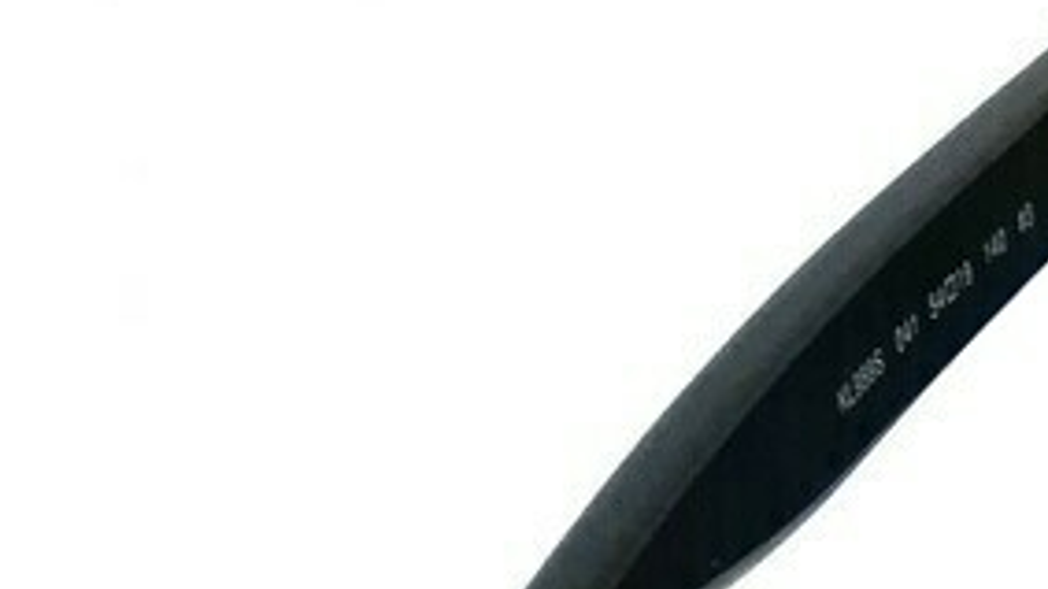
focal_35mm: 133
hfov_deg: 13.2
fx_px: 3695
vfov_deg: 8.7
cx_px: 2281
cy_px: 1074
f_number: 2.2
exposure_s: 1/33.3
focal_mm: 3.81
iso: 320
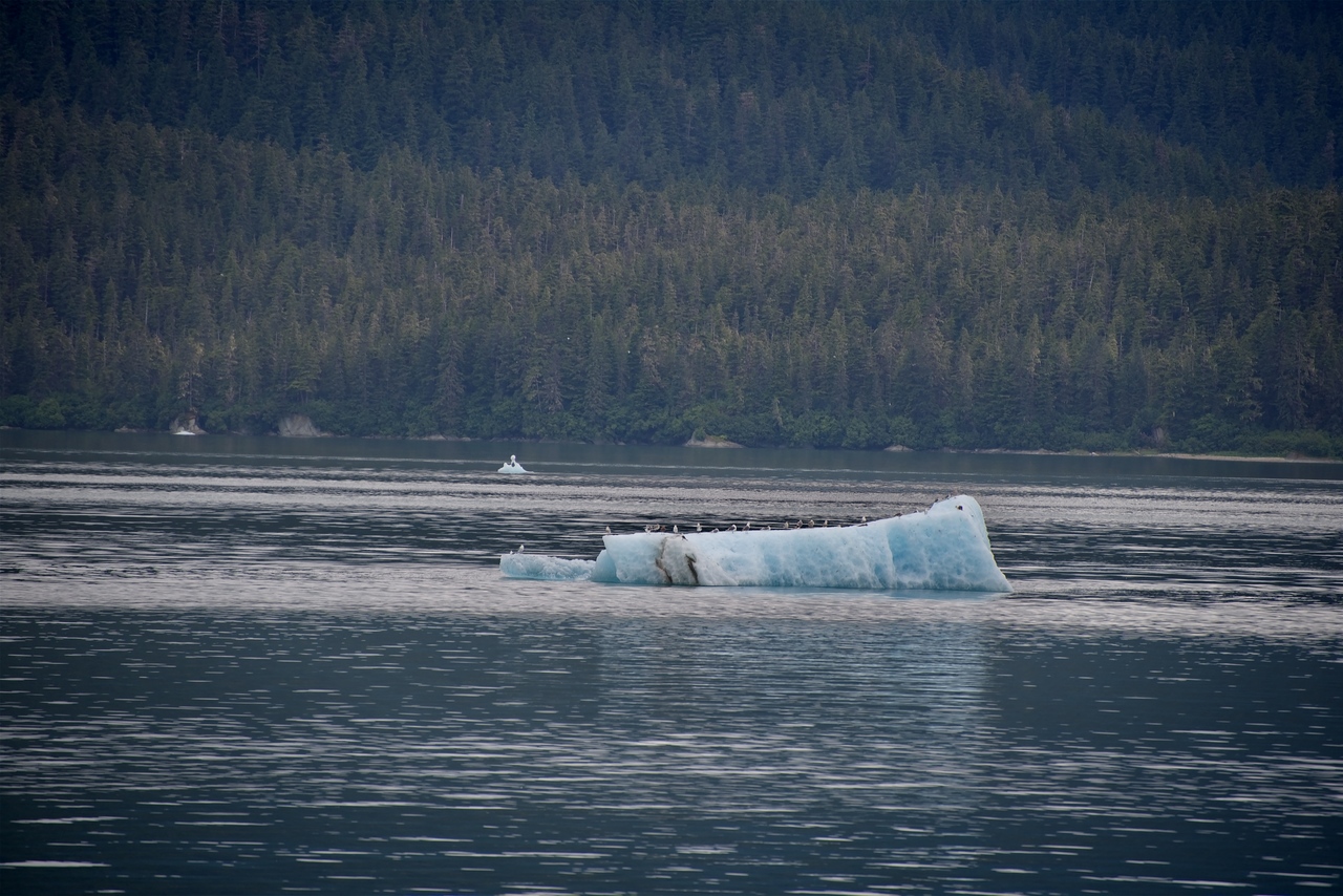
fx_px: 11193
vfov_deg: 4.6
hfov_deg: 6.9
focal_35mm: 300
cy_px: 448
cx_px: 672
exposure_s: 1/640
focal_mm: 300
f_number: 5.6
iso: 180
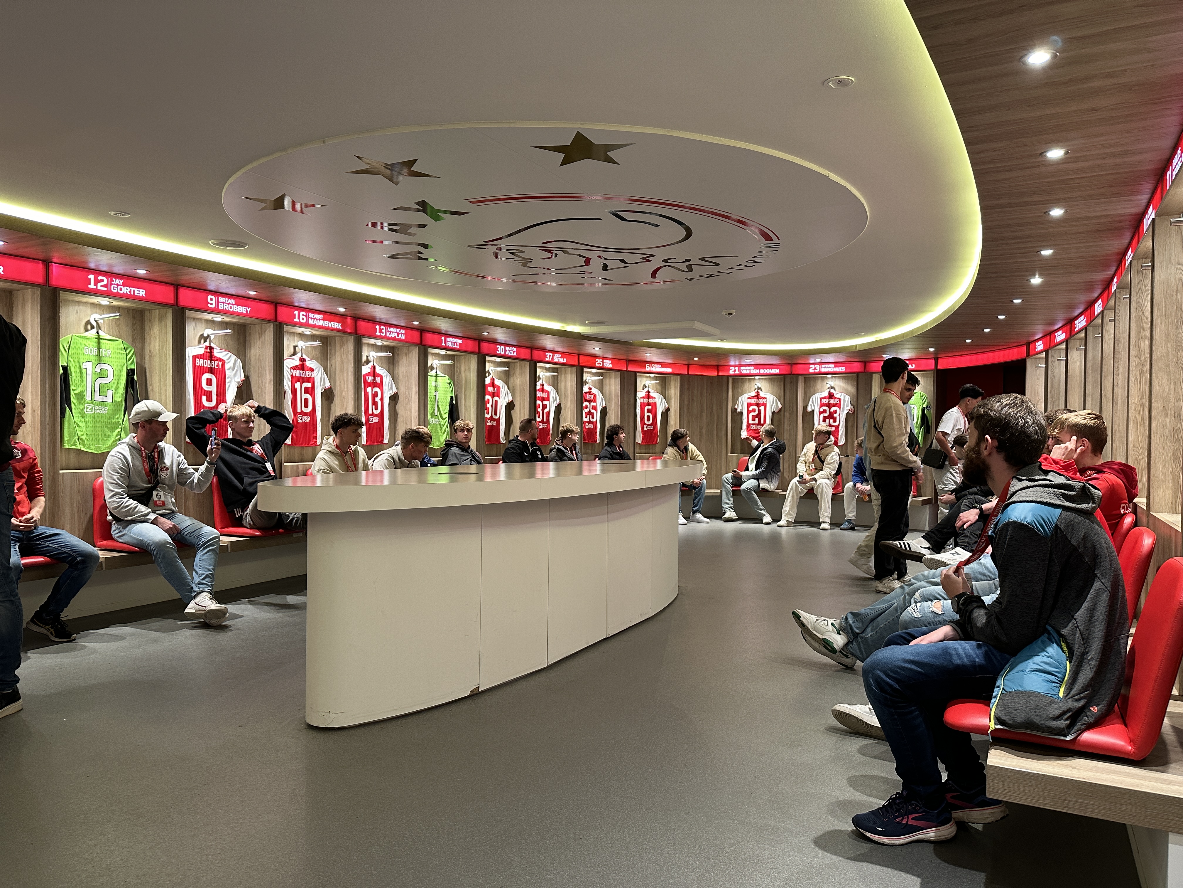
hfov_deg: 71.6
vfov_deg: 56.8
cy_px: 444
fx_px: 820
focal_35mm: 24
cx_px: 592
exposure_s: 1/50
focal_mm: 6.86
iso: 200
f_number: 1.78
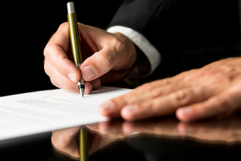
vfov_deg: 13.0
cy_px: 80
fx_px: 703
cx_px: 120
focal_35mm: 105
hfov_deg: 19.5
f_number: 5
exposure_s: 1/10
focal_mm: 105
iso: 100
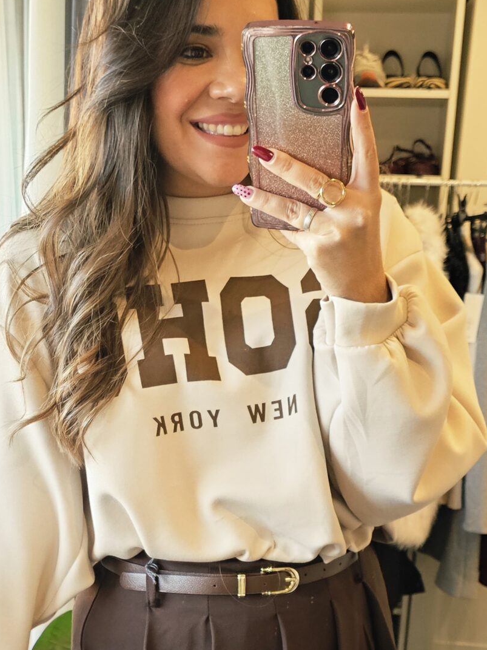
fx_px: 1032
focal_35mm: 55
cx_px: 172
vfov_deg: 33.9
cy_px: 516
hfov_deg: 26.4
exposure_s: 1/142
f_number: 1.7
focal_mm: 6.3
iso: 320
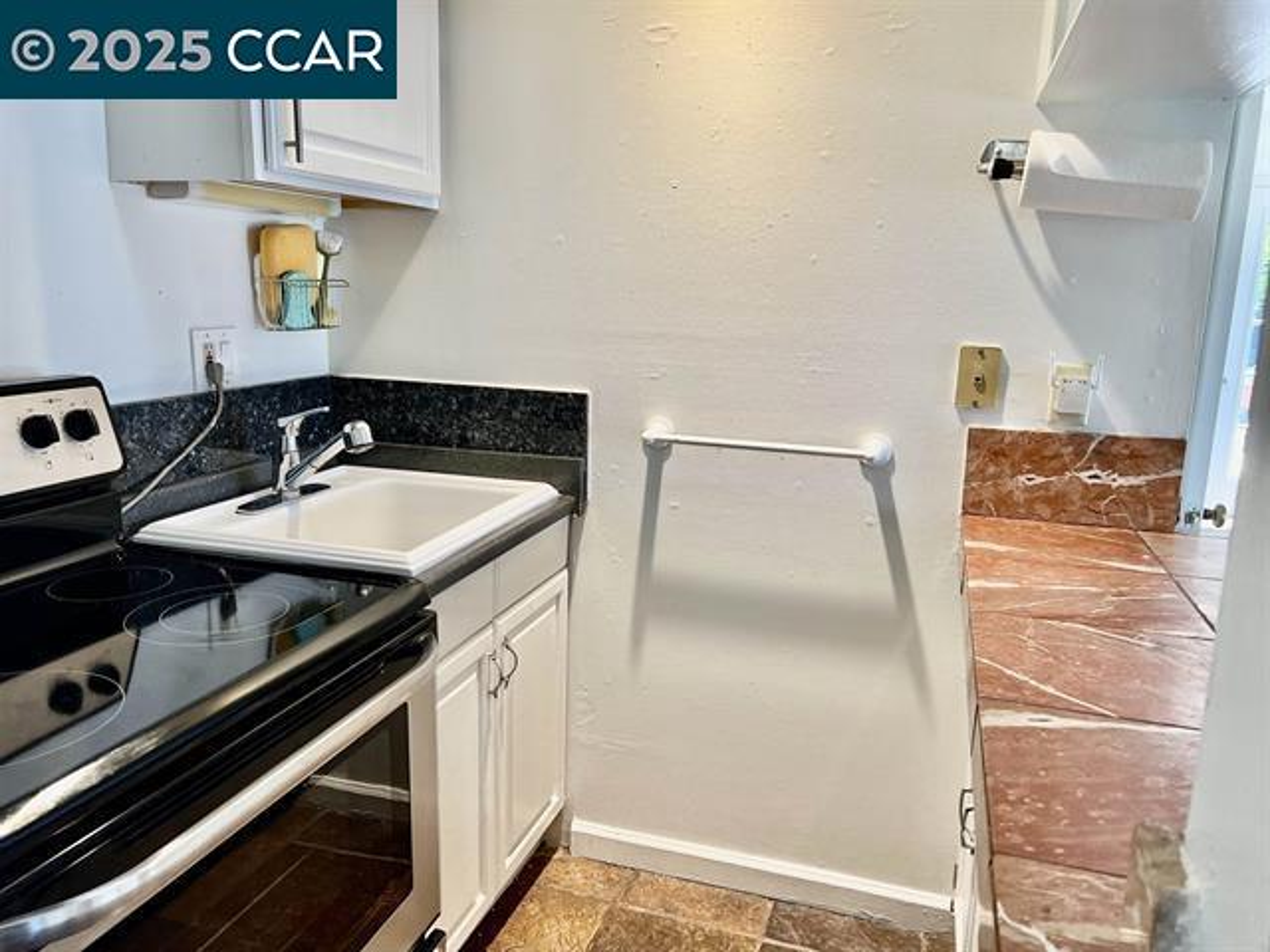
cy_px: 476
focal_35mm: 26
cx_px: 635
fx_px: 954
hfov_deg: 67.3
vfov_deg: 53.1
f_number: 1.5
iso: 80
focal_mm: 5.7
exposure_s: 1/120
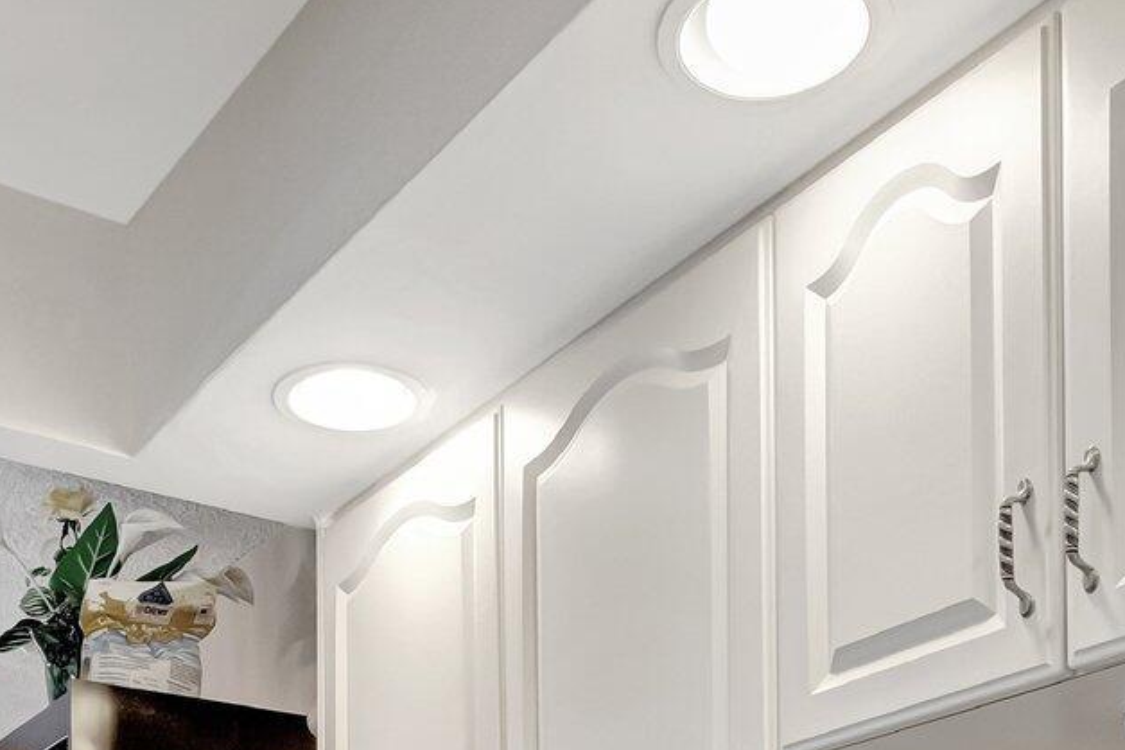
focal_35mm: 49
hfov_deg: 40.3
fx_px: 1531
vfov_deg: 21.8
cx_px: 499
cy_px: 1188
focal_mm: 10
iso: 1000
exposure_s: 1/30
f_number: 8
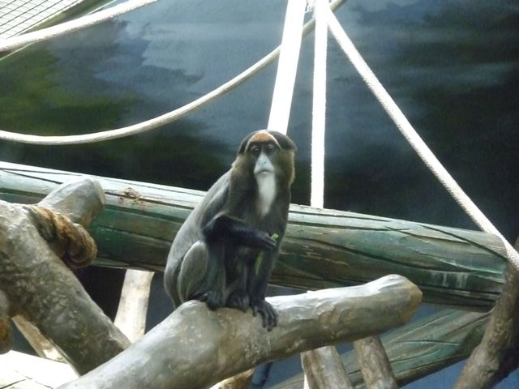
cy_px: 194
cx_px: 260
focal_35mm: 121
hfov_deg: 16.3
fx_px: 1814
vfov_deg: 12.2
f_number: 5.4
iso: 1600
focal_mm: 21.7
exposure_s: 1/80
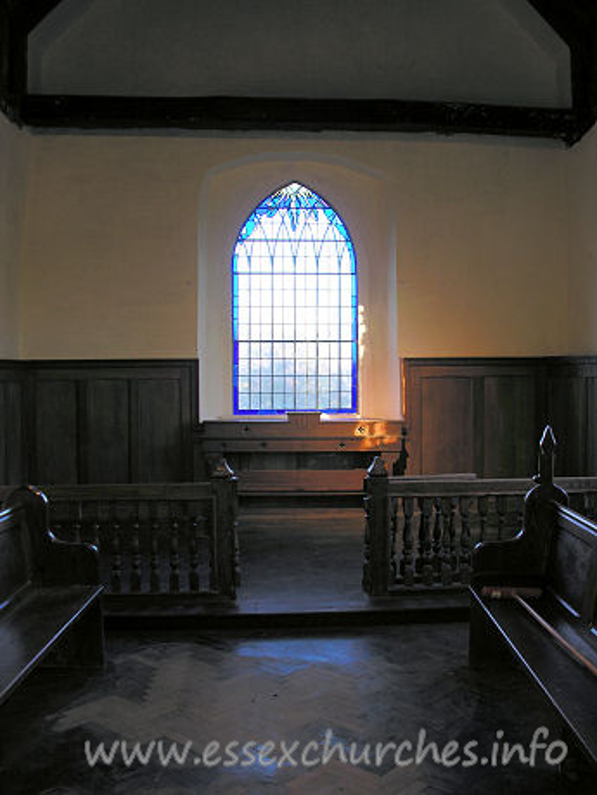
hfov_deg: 40.7
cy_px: 398
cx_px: 298
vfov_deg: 52.6
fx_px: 805
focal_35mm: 35
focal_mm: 8.9
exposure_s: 1/30
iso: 50
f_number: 2.8
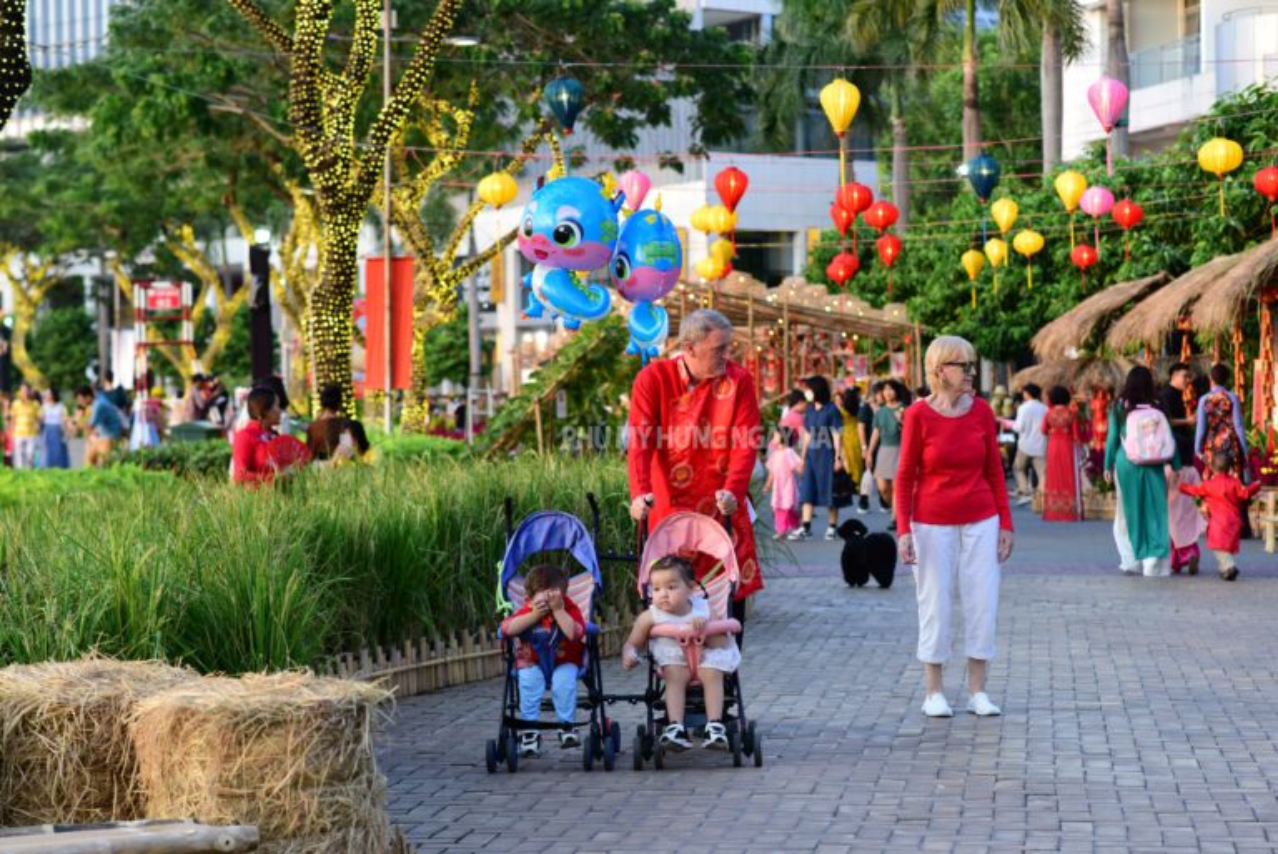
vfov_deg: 16.1
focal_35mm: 85
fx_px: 3019
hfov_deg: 23.9
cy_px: 427
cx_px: 639
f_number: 4
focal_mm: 85
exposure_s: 1/320
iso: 500
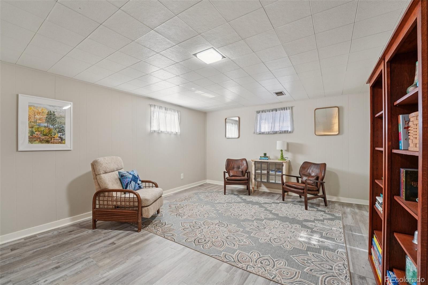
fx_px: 166
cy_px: 142
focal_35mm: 14
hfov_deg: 104.3
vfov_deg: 81.2
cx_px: 214
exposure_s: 1/6
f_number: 8
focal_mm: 14
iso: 400
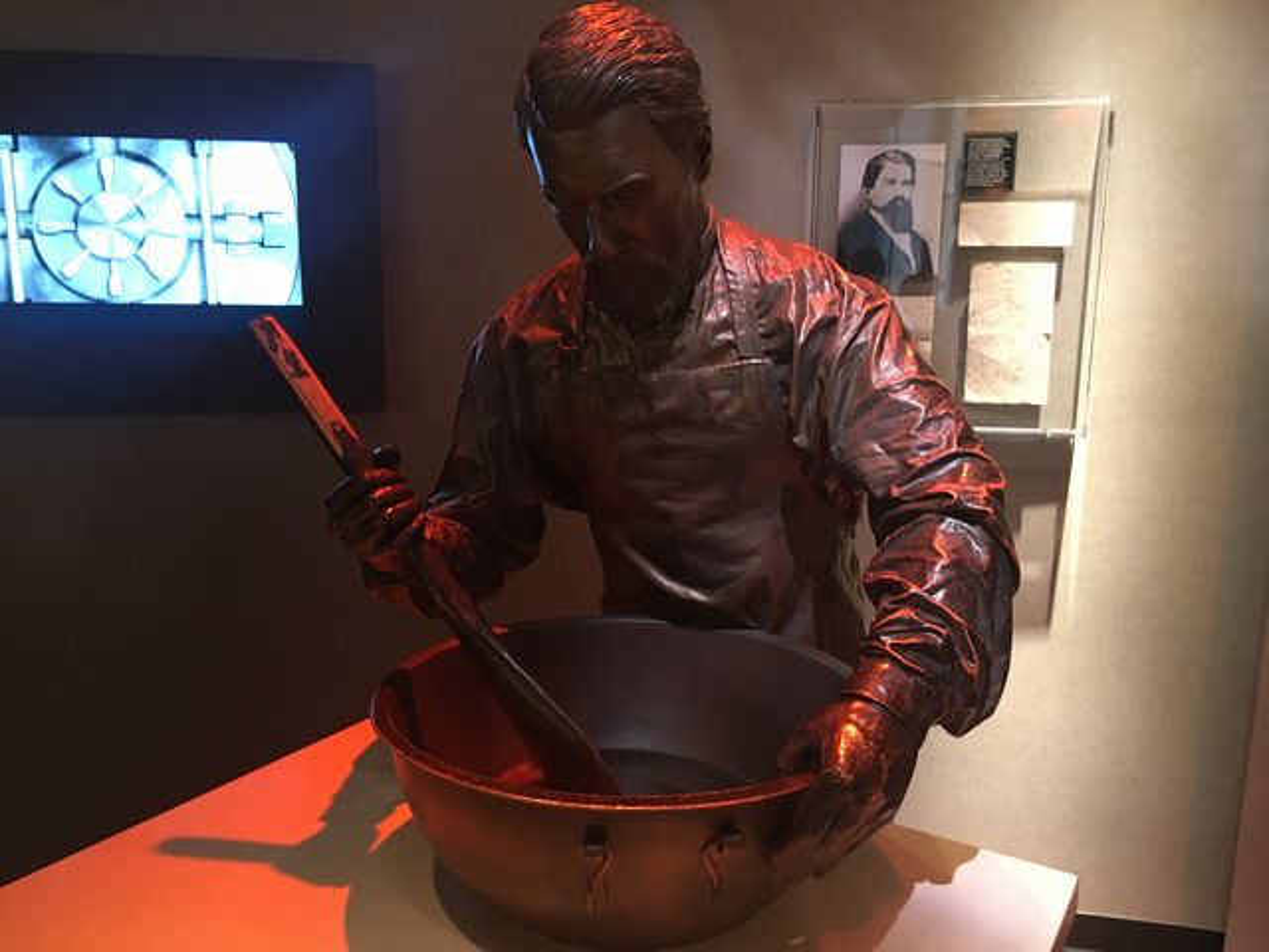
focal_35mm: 29
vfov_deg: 48.2
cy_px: 476
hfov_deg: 61.7
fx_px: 1063
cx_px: 634
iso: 200
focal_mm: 4.15
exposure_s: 1/17
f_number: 2.2
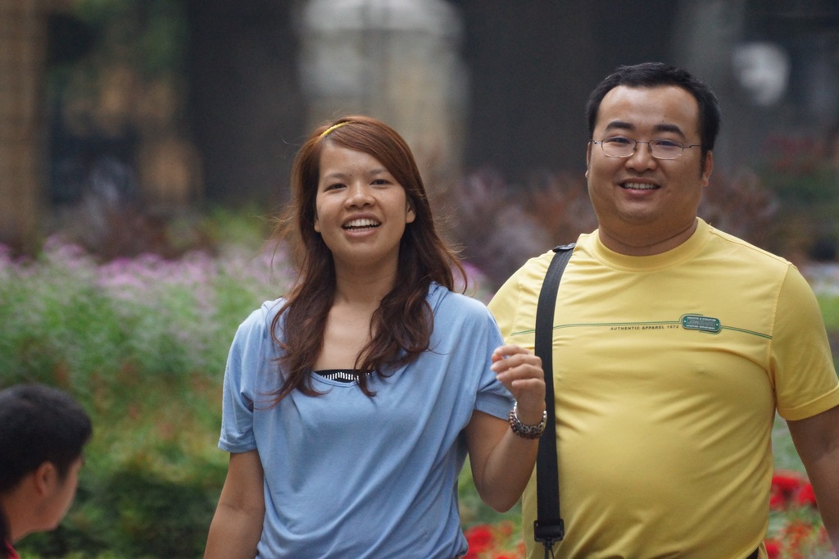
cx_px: 420
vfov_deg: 1.8
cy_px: 280
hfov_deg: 2.8
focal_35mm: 750
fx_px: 17473
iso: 1600
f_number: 8
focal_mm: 500
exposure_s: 1/250
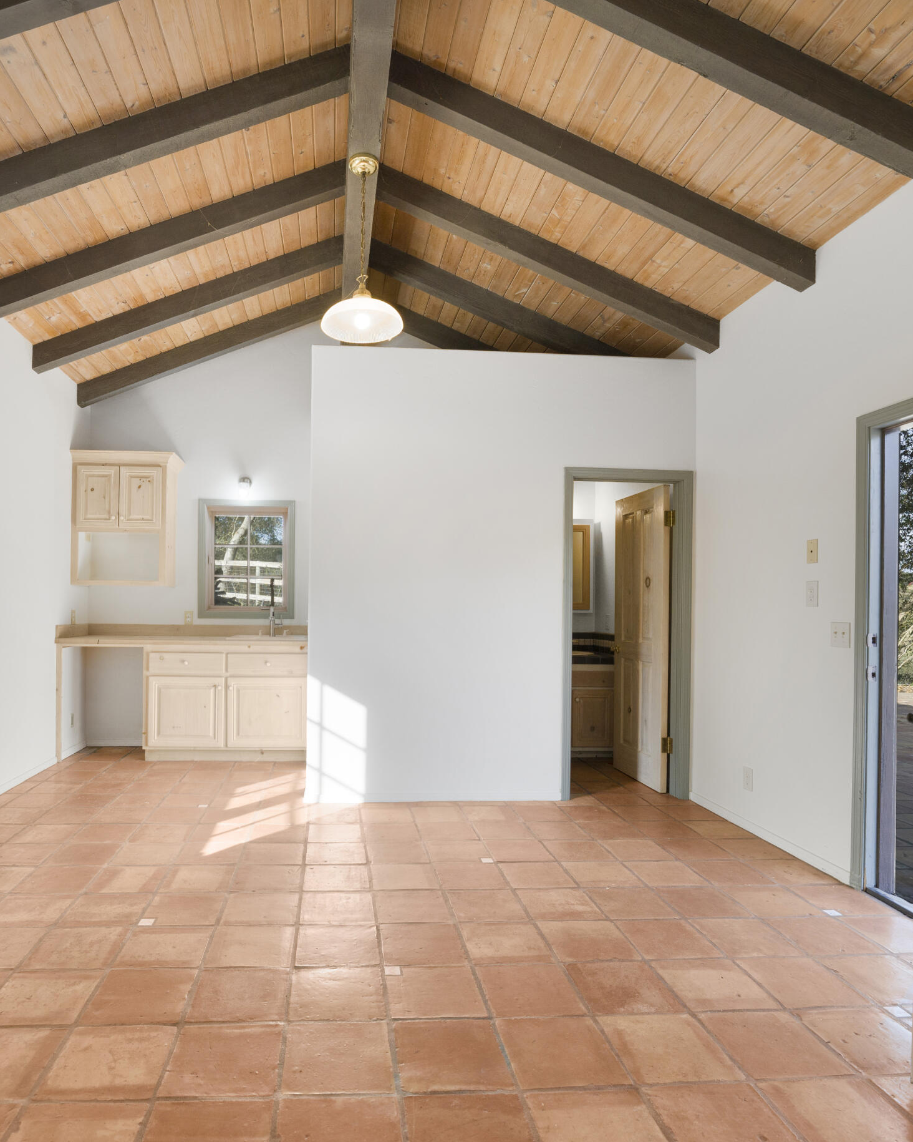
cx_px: 371
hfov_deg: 67.5
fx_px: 676
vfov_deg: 80.2
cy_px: 618
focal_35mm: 20
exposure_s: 1/30
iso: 640
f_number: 7.1
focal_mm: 13
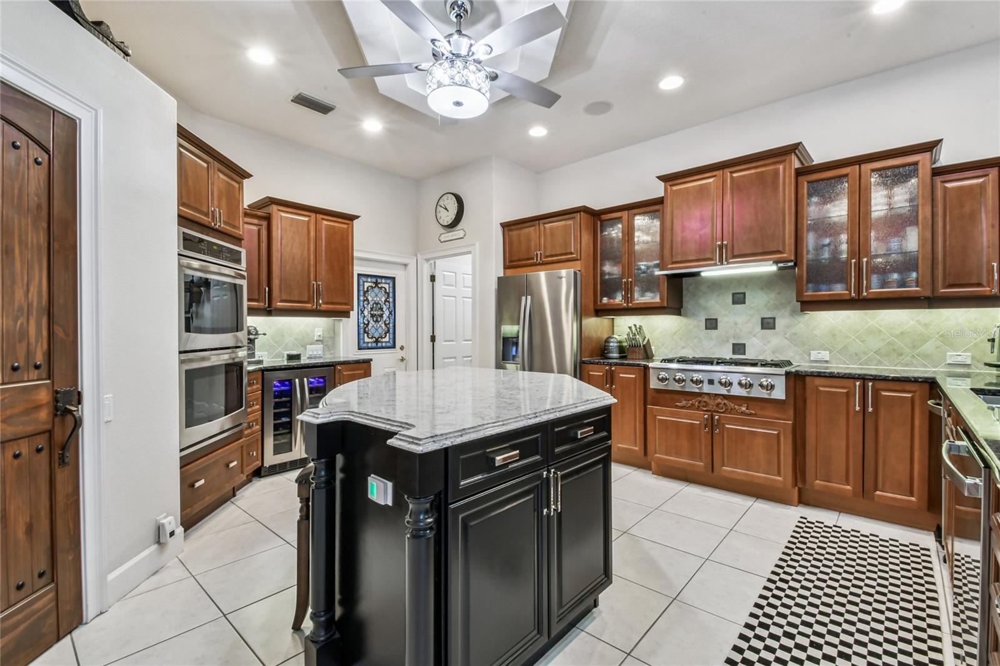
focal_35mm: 15
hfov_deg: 100.4
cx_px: 500
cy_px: 333
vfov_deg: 77.3
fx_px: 417
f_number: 22
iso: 100
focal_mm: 10
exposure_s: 2.5
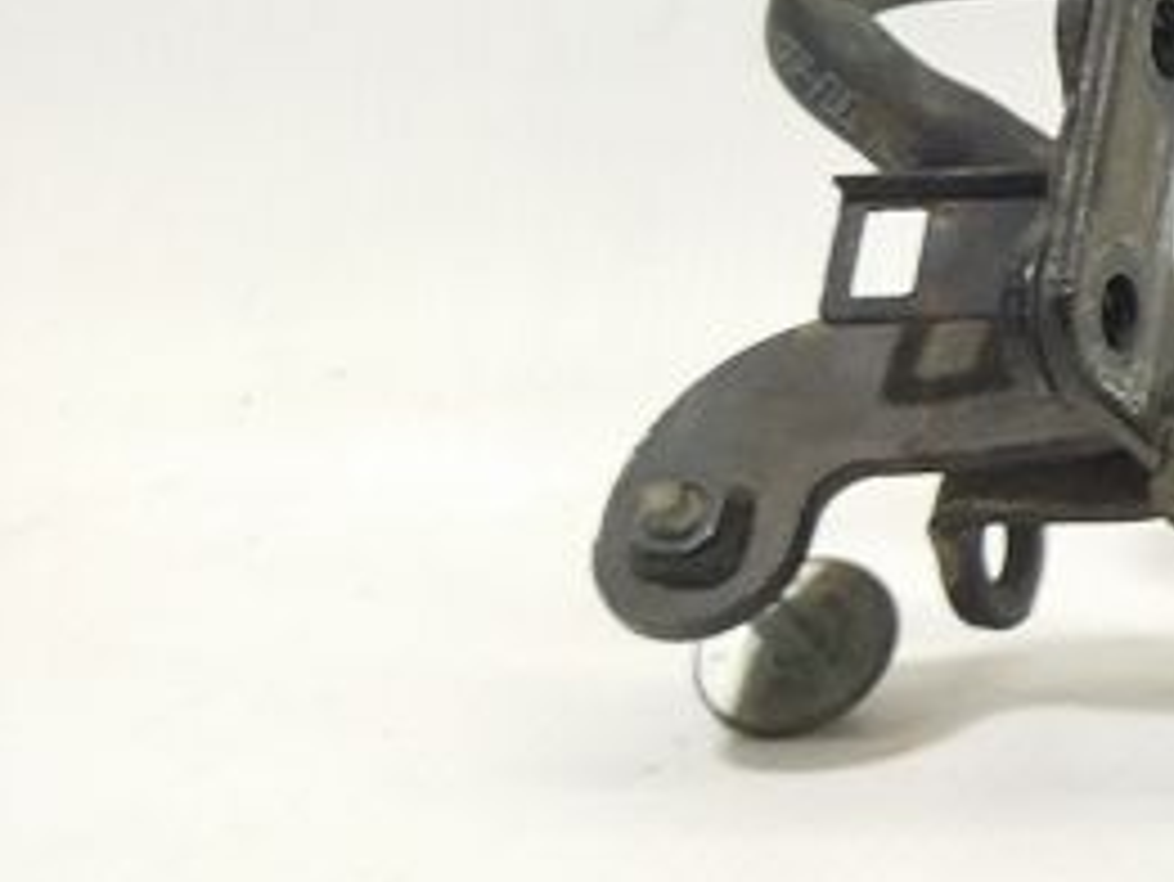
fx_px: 4207
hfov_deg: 12.8
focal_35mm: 124
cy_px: 256
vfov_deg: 11.9
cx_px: 2685
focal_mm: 4.71
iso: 173
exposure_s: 1/100
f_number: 1.79
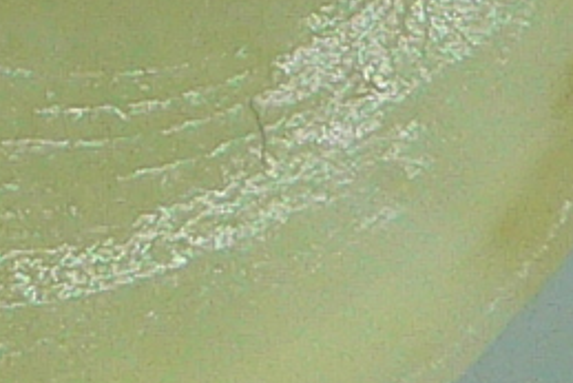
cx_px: -330
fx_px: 4507
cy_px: -374
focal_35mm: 283
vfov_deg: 4.8
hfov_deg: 7.1
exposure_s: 1/60
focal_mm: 4.6
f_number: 2.8
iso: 80
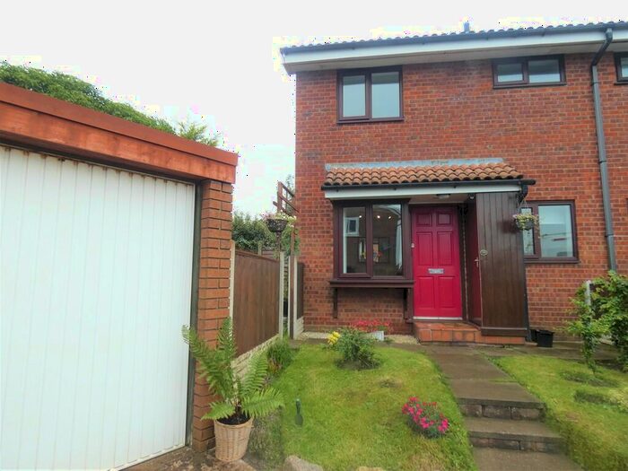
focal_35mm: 20
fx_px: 363
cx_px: 314
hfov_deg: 81.7
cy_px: 236
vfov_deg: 66.0
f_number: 2.8
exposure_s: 1/200
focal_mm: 3.6
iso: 80
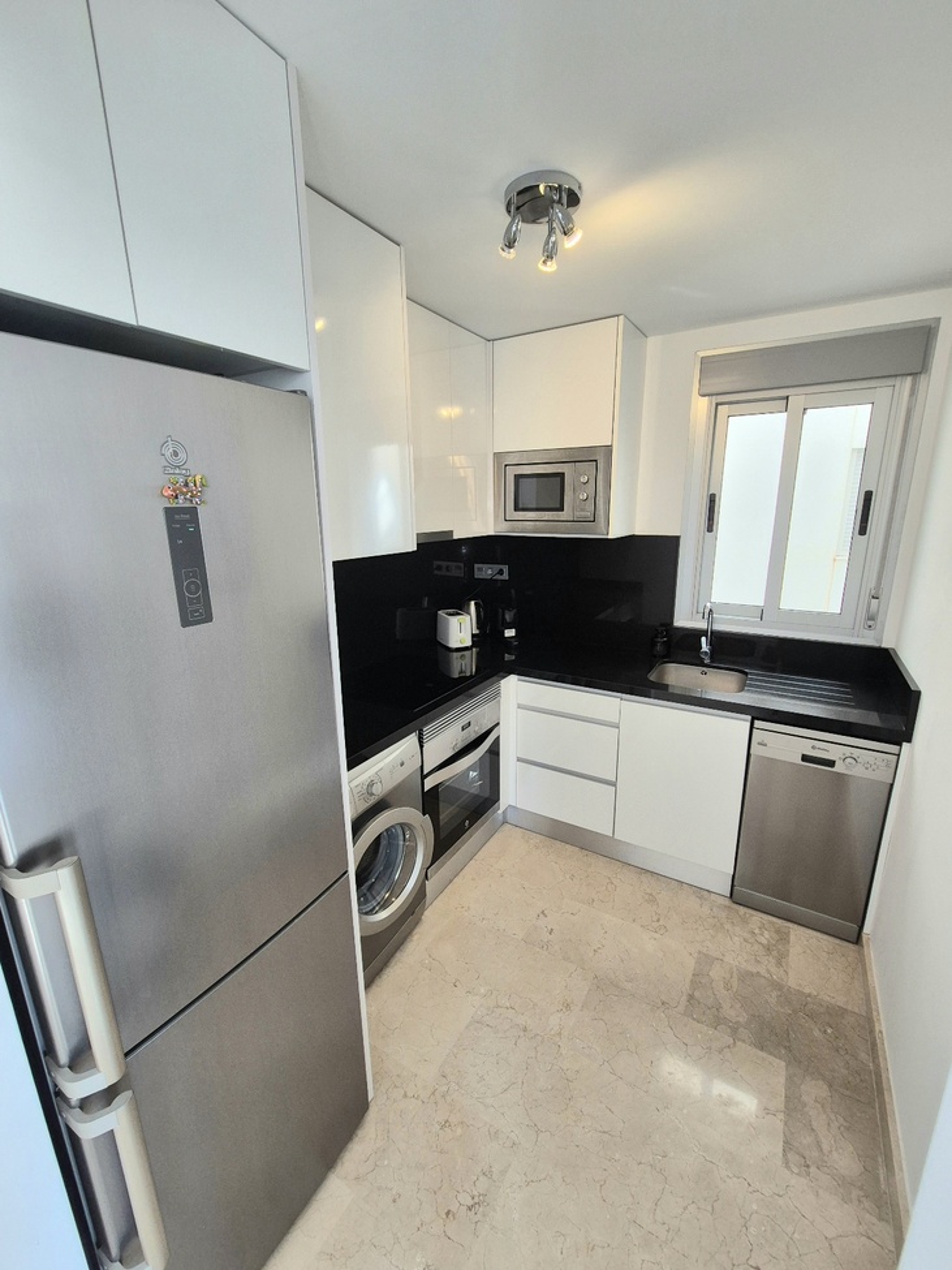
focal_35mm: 13
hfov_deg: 89.9
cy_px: 635
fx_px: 477
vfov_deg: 106.2
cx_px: 476
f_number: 2.2
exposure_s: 1/50
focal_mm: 2.2
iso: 100
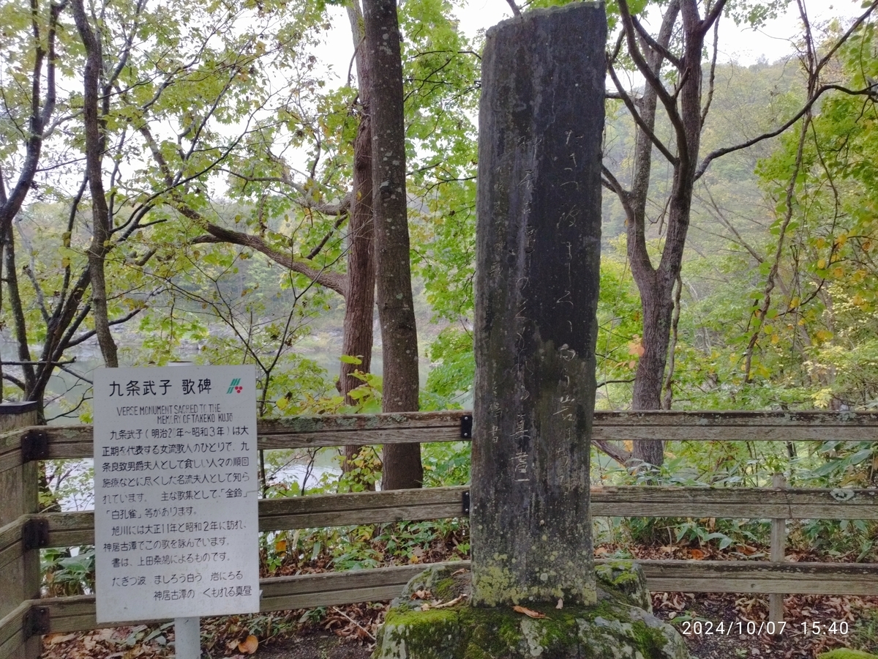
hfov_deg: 71.6
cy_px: 330
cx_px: 439
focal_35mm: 24
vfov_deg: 56.8
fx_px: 609
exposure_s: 1/50
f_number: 1.89
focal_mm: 5.89
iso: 160
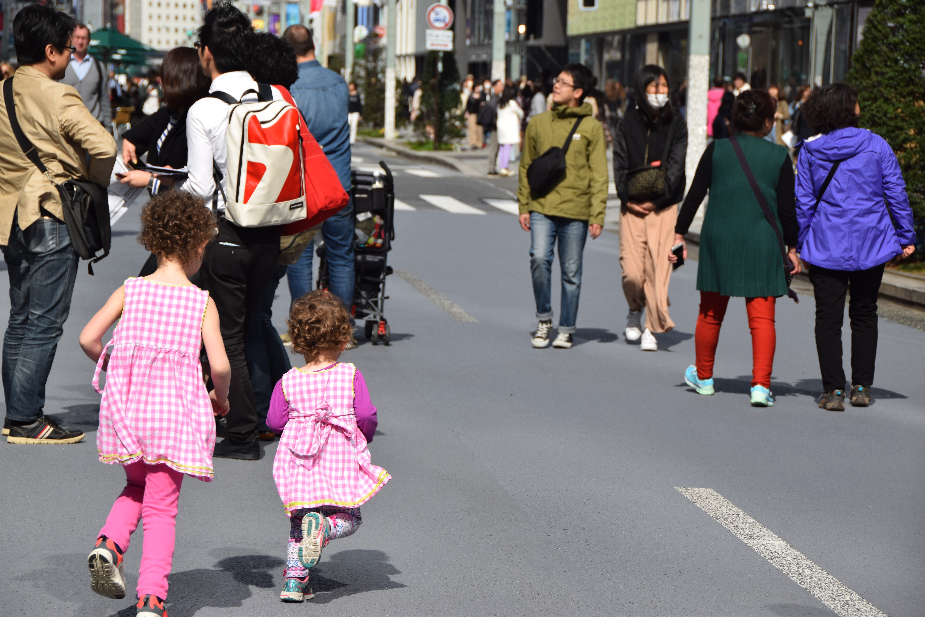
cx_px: 462
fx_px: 3160
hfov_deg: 16.7
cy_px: 308
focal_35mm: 123
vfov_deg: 11.1
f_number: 8
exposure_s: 1/1000
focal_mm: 82
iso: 200
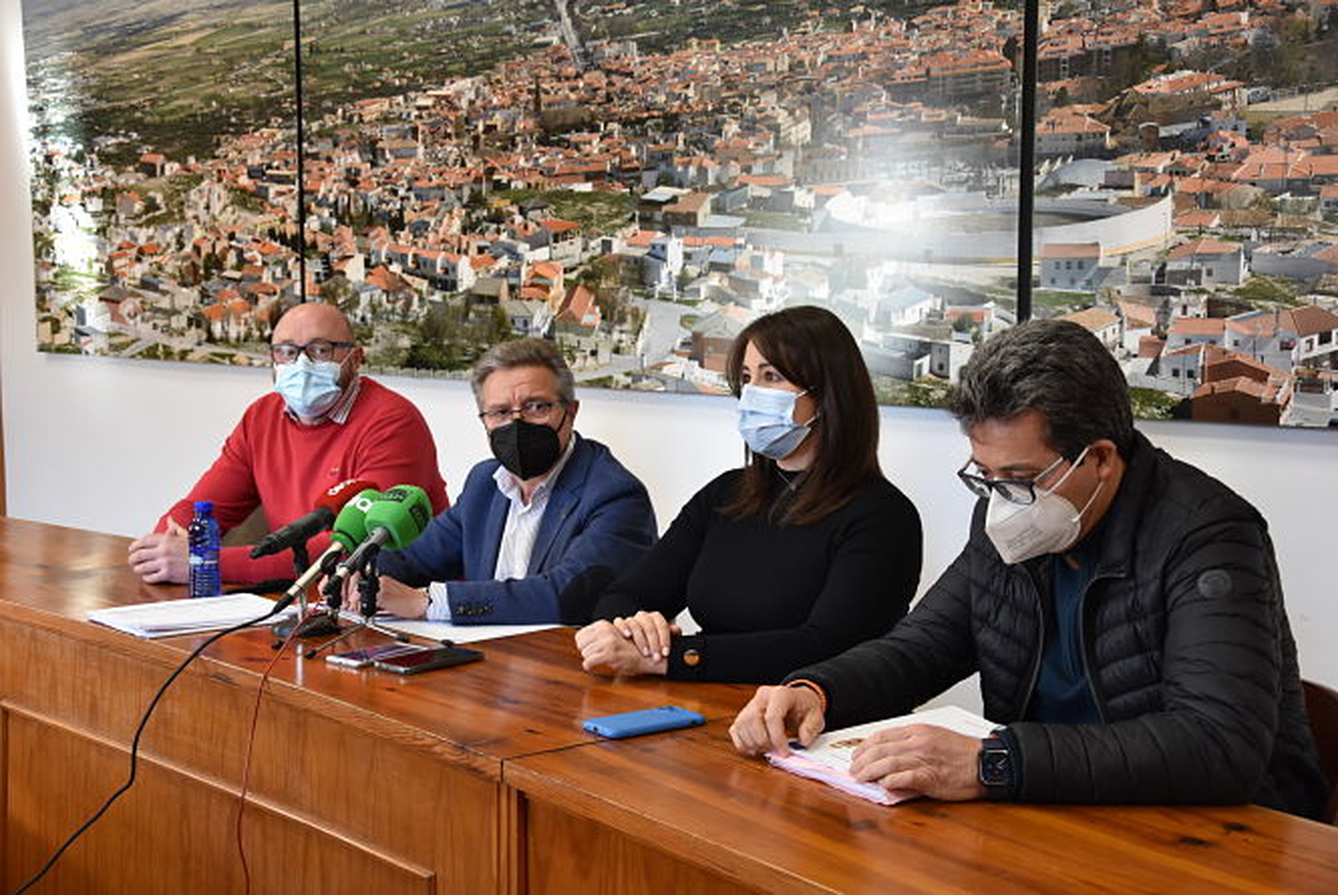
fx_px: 1786
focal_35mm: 48
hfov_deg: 41.1
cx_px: 669
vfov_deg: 28.1
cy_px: 448
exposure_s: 1/80
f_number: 4.5
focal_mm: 32
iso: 800
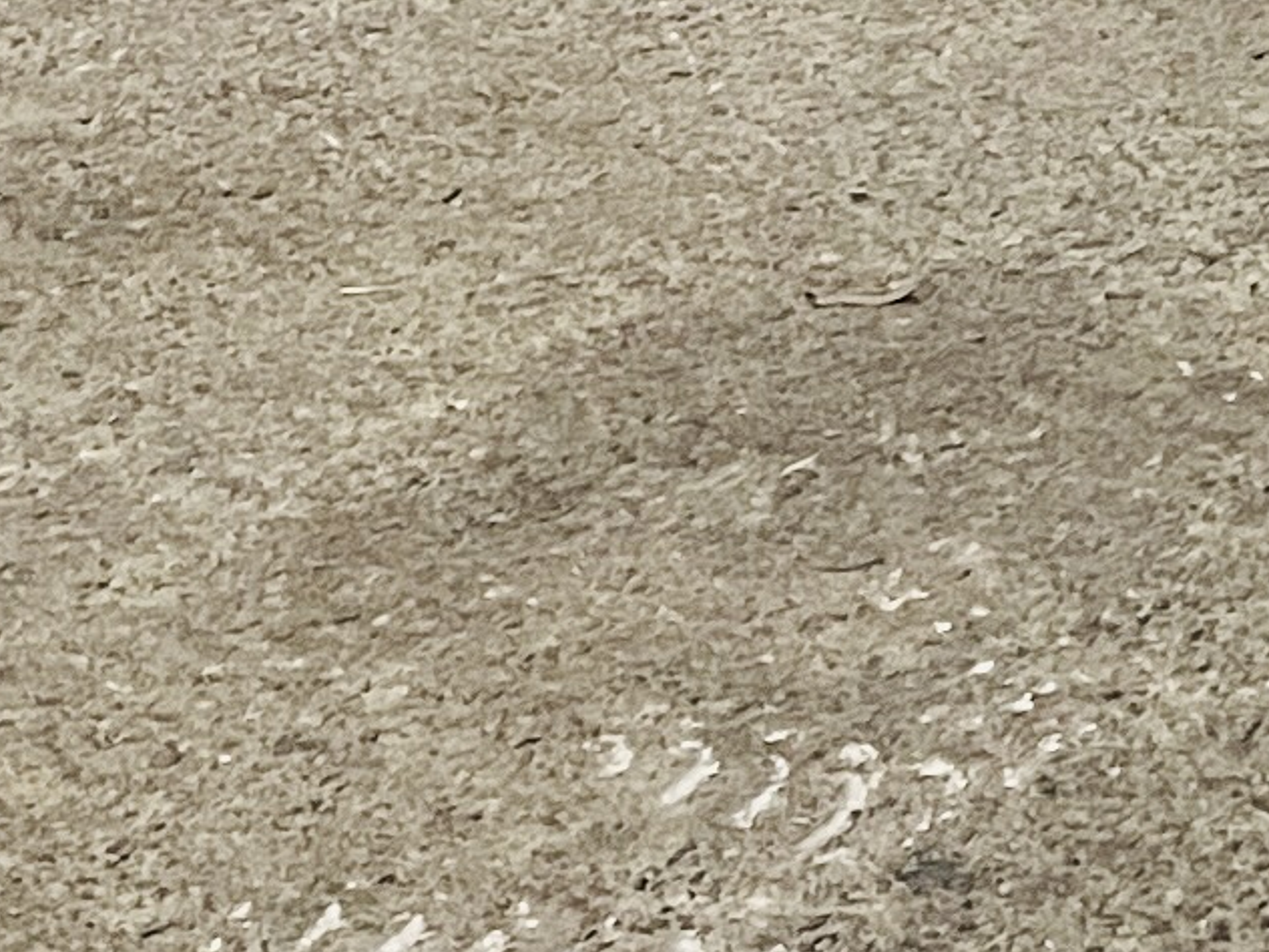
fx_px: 6085
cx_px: 3476
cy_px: -856
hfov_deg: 9.8
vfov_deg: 8.5
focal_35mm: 166
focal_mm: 5.1
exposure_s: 1/60
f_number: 1.6
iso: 320
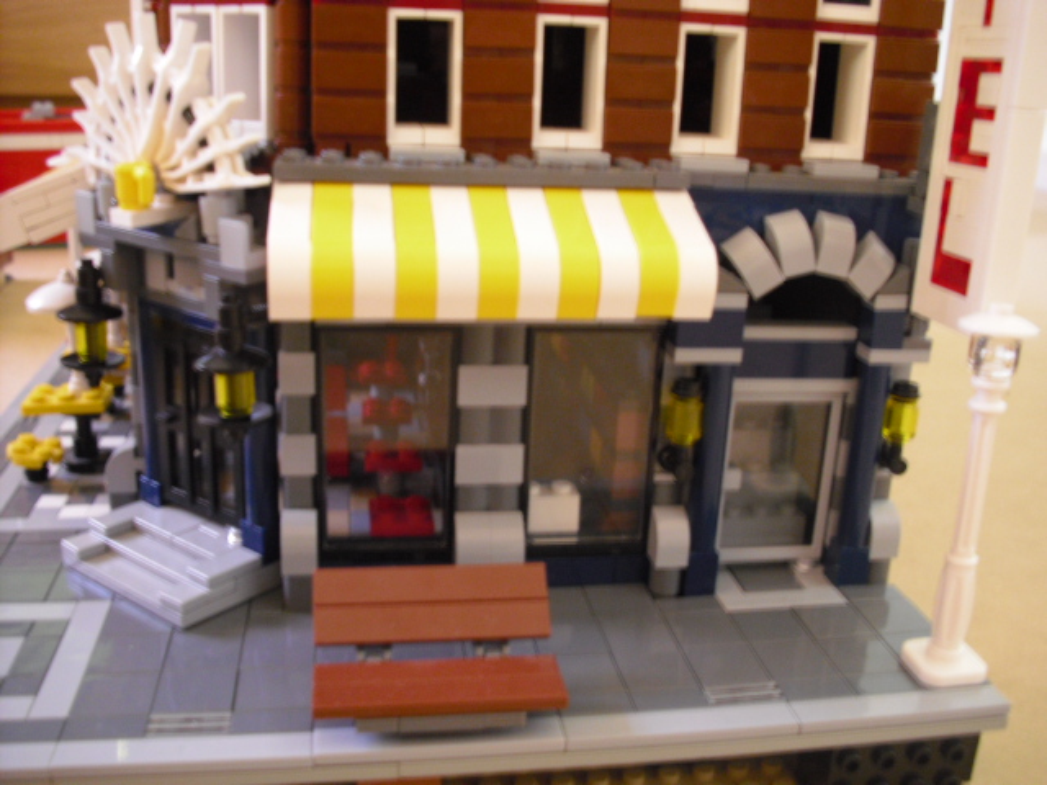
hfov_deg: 49.0
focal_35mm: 38
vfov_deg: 37.7
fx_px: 1149
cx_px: 524
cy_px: 392
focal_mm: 6.2
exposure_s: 1/6
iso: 200
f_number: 2.8
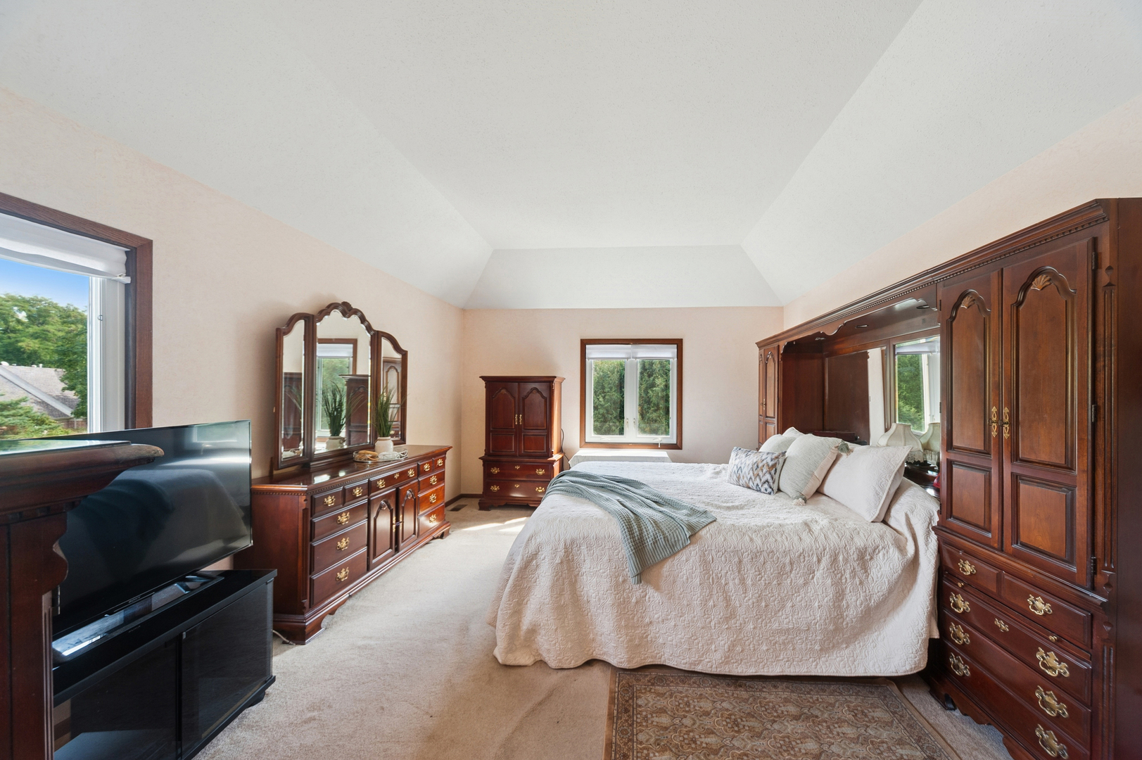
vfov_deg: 89.9
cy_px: 380
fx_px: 380
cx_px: 571
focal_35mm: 12
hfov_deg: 112.7
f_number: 8
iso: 400
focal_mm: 12
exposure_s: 1/13
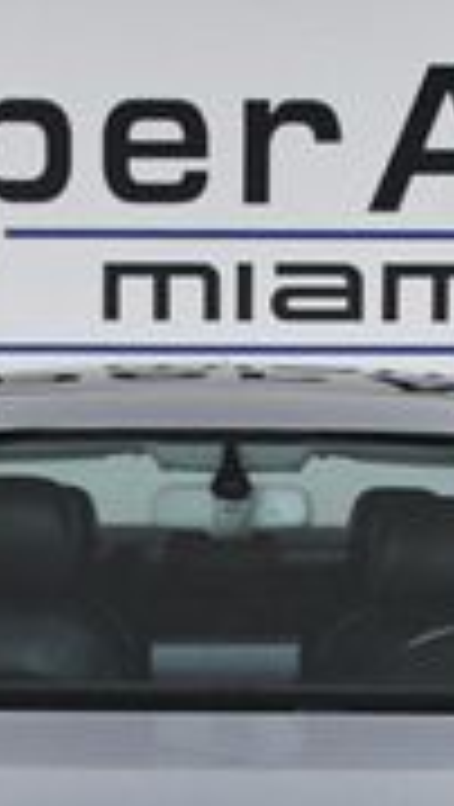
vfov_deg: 14.4
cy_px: 874
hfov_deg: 8.3
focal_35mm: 146
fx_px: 3117
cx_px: 229
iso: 2500
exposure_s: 1/400
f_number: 10
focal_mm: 26
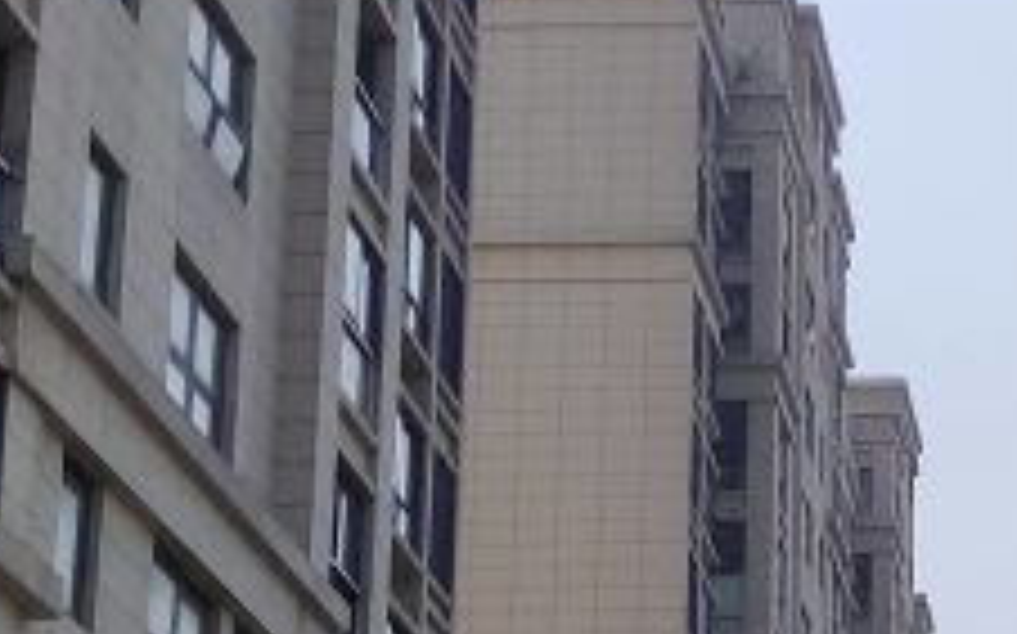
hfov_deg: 20.9
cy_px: 994
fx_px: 2604
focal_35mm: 94
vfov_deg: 13.0
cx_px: 1156
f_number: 1.8
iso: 50
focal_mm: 4.71
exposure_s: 1/15104
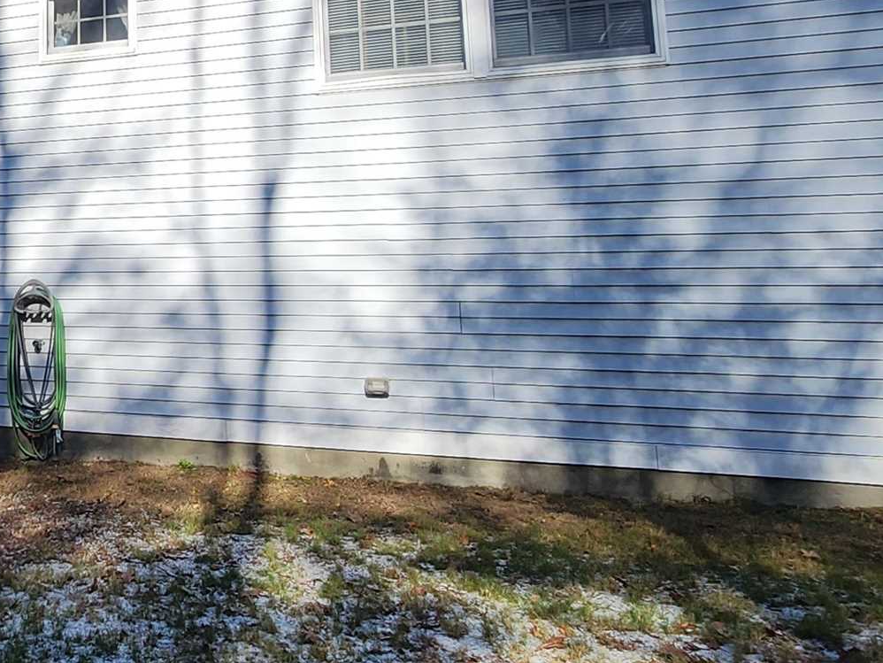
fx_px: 1021
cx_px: -113
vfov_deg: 34.8
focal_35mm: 40
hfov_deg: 38.0
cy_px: 126
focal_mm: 2.2
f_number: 2.2
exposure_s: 1/942
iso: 50
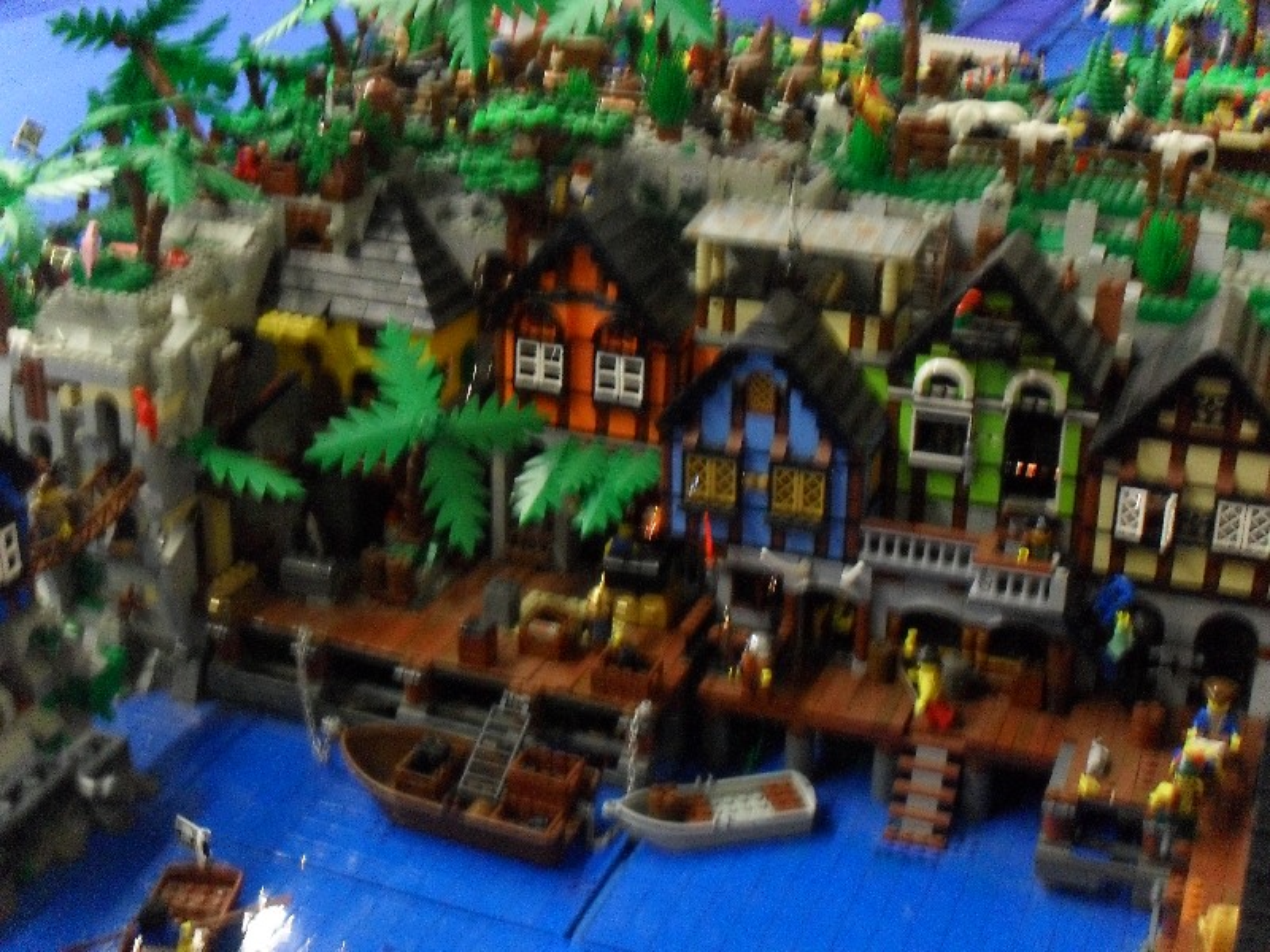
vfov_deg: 29.7
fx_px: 1798
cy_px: 476
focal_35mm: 49
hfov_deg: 38.9
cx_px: 635
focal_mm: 8.7
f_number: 3.9
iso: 400
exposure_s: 1/8
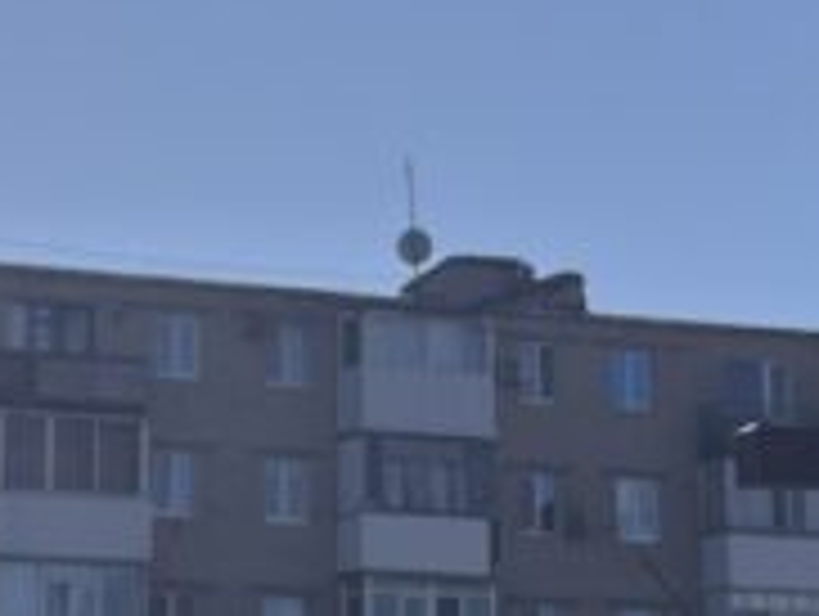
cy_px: 79
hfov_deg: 12.6
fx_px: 3719
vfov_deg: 9.4
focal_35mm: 157
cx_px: 508
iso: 50
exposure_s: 1/11905
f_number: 1.6
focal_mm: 5.1
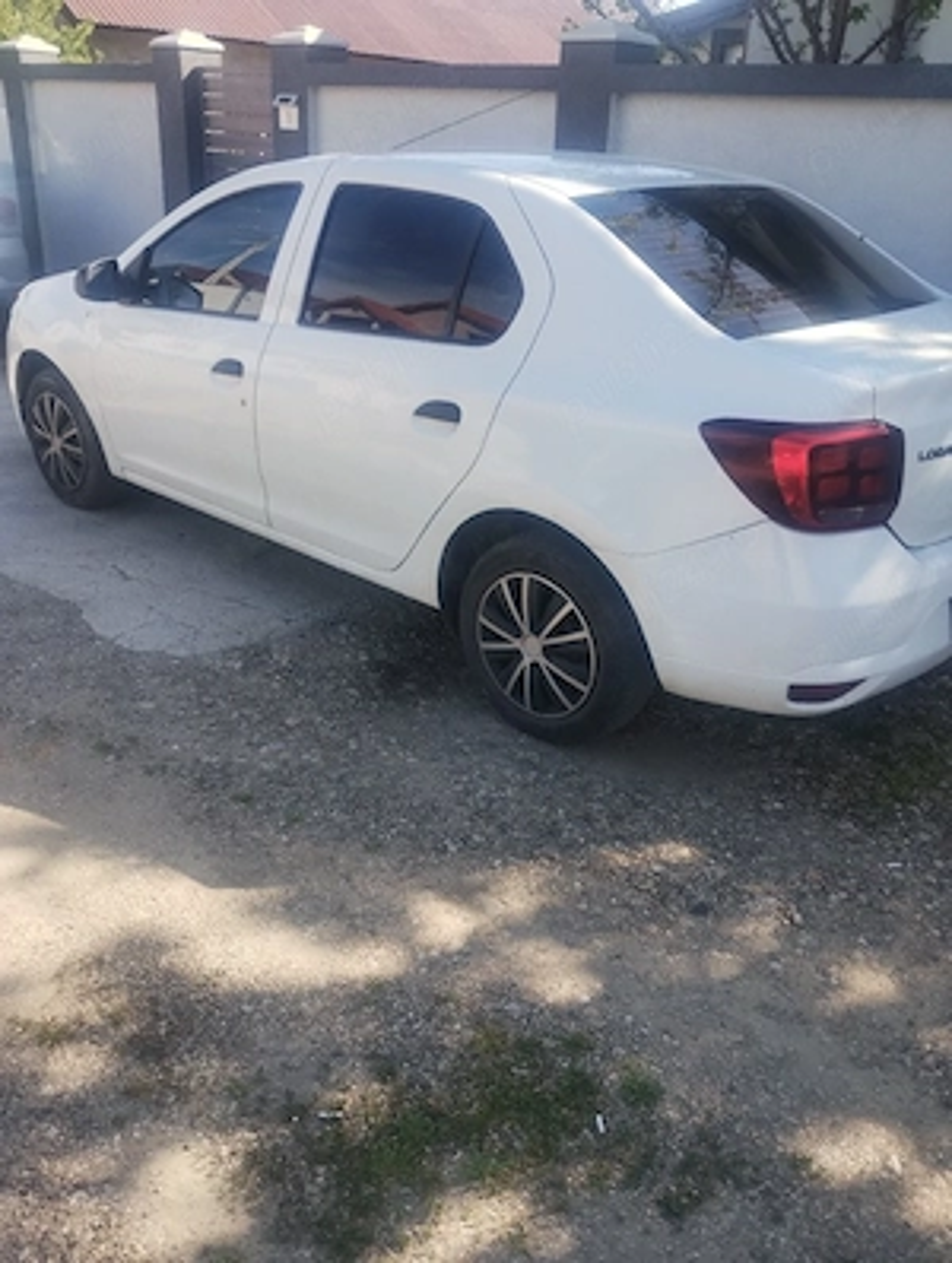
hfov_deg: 49.9
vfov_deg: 63.4
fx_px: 1023
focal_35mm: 28
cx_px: 476
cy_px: 632
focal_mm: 4.27
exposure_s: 1/286
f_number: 1.8
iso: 100
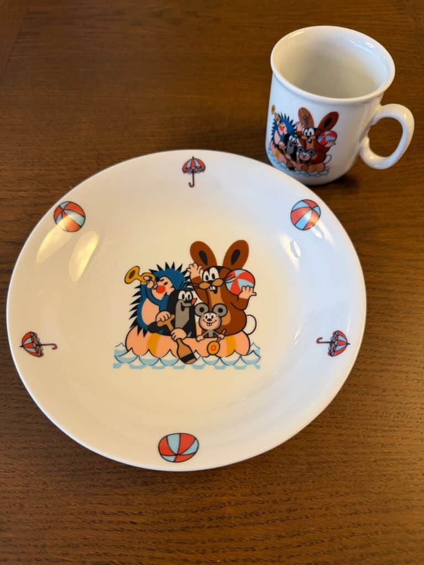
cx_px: 212
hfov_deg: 56.8
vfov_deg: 71.6
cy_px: 282
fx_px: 392
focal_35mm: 24
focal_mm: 6.76
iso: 160
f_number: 1.78
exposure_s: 1/50
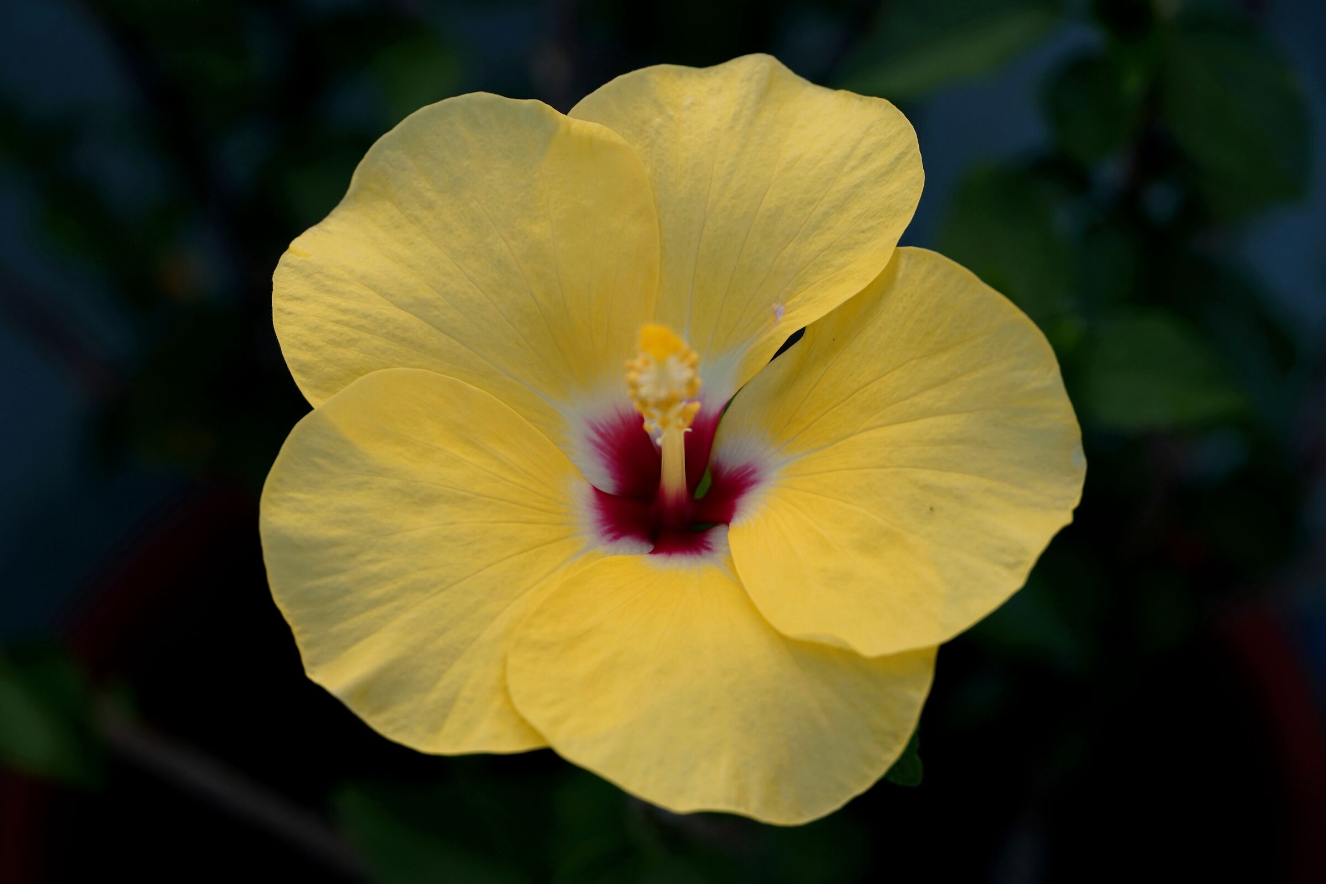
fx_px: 3867
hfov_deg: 19.5
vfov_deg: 13.0
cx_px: 663
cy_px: 442
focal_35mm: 105
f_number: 5.6
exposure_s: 1/125
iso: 125
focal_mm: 70
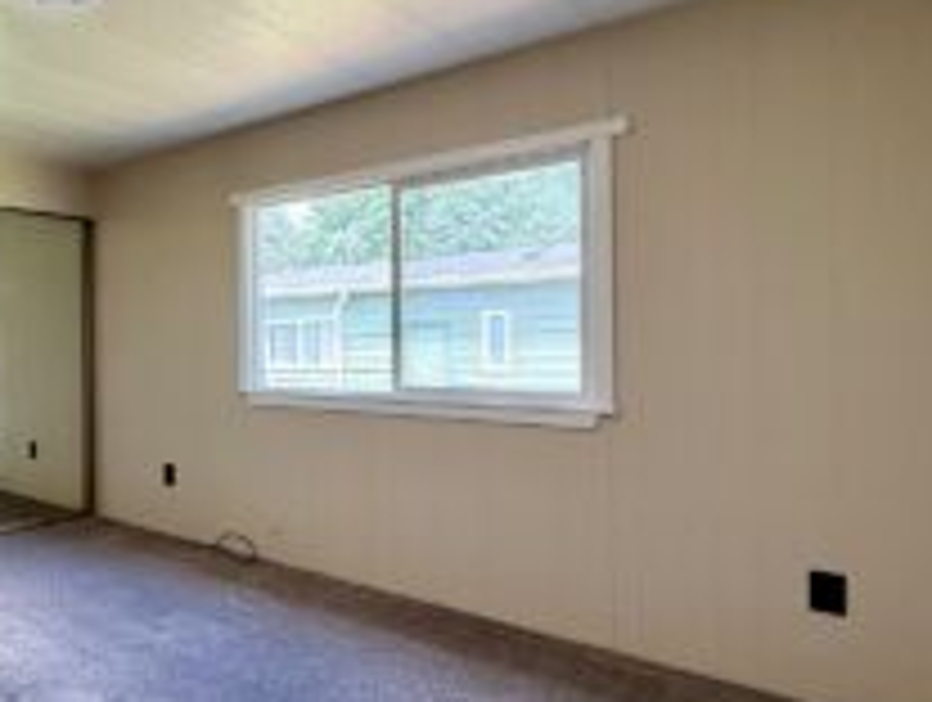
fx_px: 728
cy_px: 346
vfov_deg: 51.5
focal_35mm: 27
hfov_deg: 57.0
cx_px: 108
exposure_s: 1/120
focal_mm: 2.22
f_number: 2.2
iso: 125
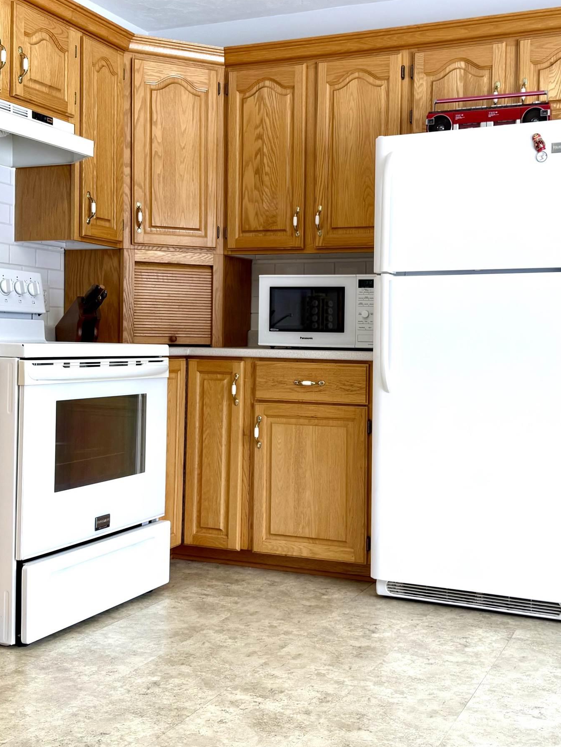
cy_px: 343
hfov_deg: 35.1
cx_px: 330
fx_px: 886
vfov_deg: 45.7
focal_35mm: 41
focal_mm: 6.76
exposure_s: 1/120
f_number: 1.78
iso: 100
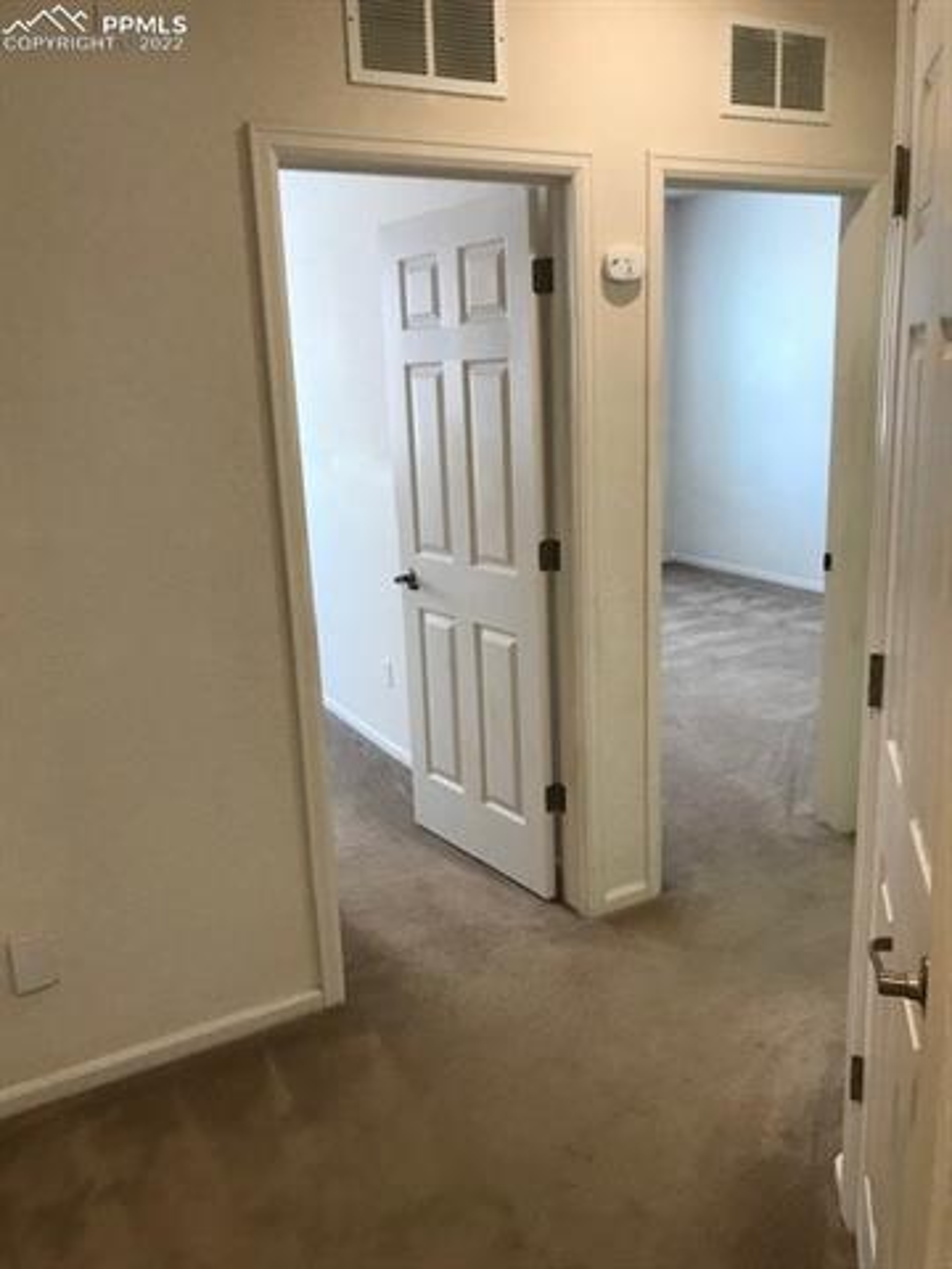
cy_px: 634
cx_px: 476
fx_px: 1027
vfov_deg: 63.4
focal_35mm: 28
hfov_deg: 49.7
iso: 40
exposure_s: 1/30
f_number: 1.8
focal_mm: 3.99
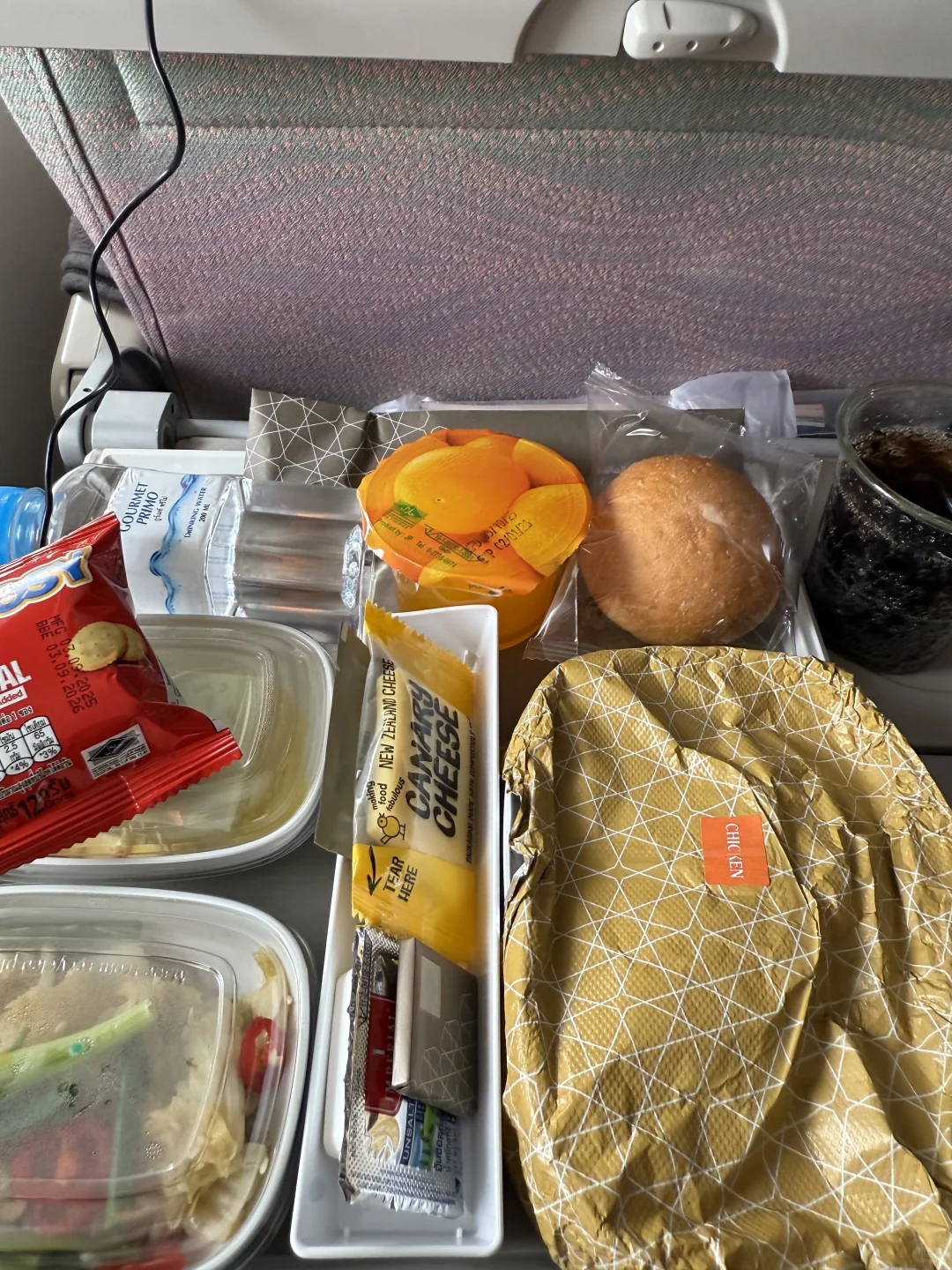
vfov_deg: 71.6
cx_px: 476
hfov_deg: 56.8
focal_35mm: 24
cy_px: 635
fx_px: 880
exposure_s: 1/76
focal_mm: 2.22
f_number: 2.2
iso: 200
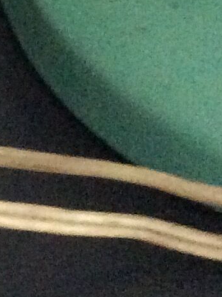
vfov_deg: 11.0
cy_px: -26
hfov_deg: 7.7
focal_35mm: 178
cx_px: -339
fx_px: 1526
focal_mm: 3.3
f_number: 2.4
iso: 500
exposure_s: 1/17
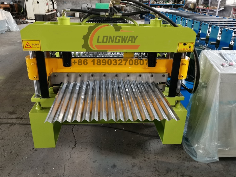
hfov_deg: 61.7
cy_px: 88
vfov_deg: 48.2
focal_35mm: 29
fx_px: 198
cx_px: 118
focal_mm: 4.75
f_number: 1.8
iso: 160
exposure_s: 1/45
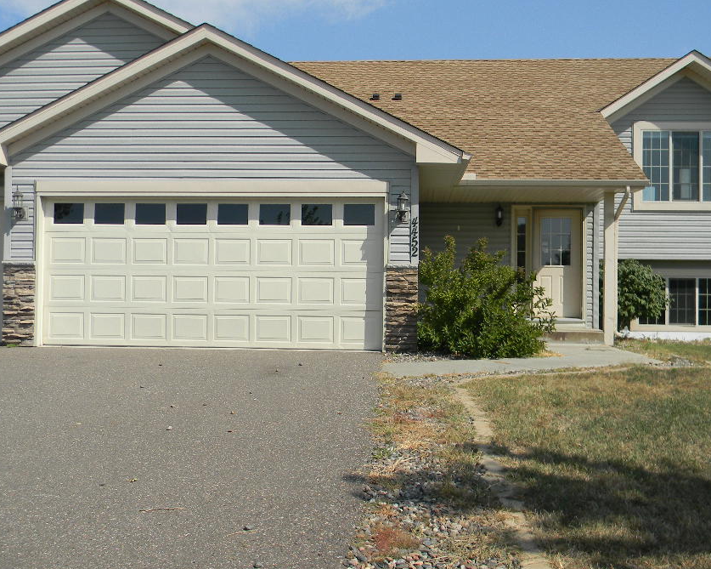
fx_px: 905
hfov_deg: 42.9
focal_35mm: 43
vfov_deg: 34.9
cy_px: 285
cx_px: 341
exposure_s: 1/261
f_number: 7.4
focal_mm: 6.4
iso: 80
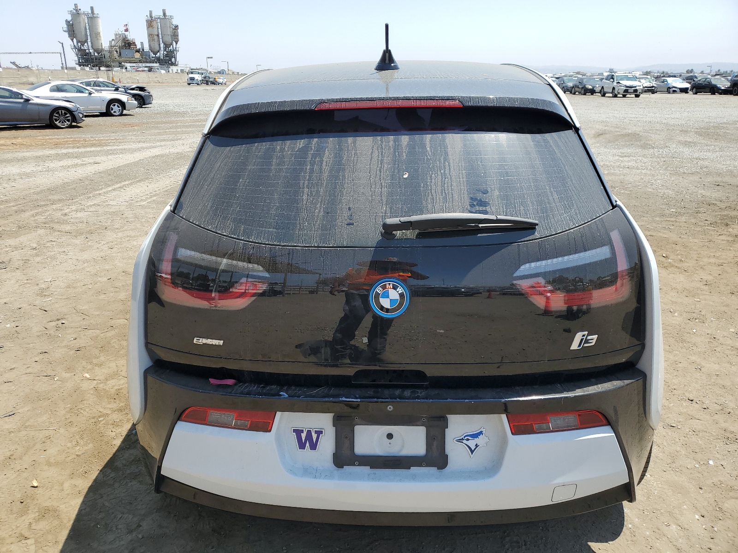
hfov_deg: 67.3
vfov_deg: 53.1
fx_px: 554
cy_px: 276
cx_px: 369
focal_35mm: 26
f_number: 1.5
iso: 50
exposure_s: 1/2000
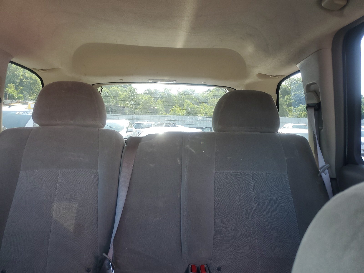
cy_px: 136
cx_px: 182
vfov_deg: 53.1
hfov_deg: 67.3
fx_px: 273
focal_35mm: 26
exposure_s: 1/120
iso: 66
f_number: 1.5
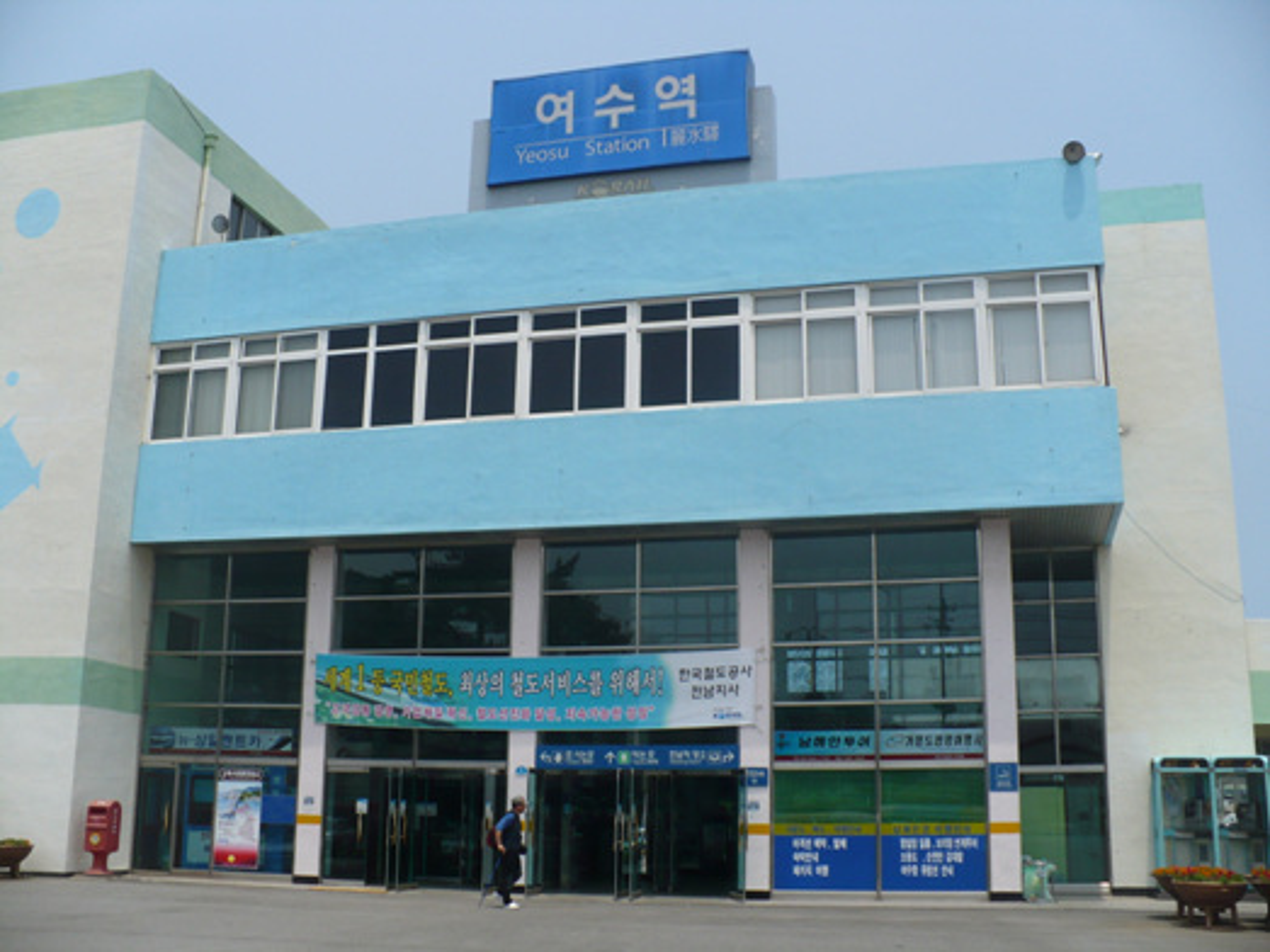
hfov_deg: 50.1
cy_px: 476
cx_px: 635
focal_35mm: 37
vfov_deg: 38.7
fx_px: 1357
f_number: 8
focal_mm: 6.1
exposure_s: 1/250
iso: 100
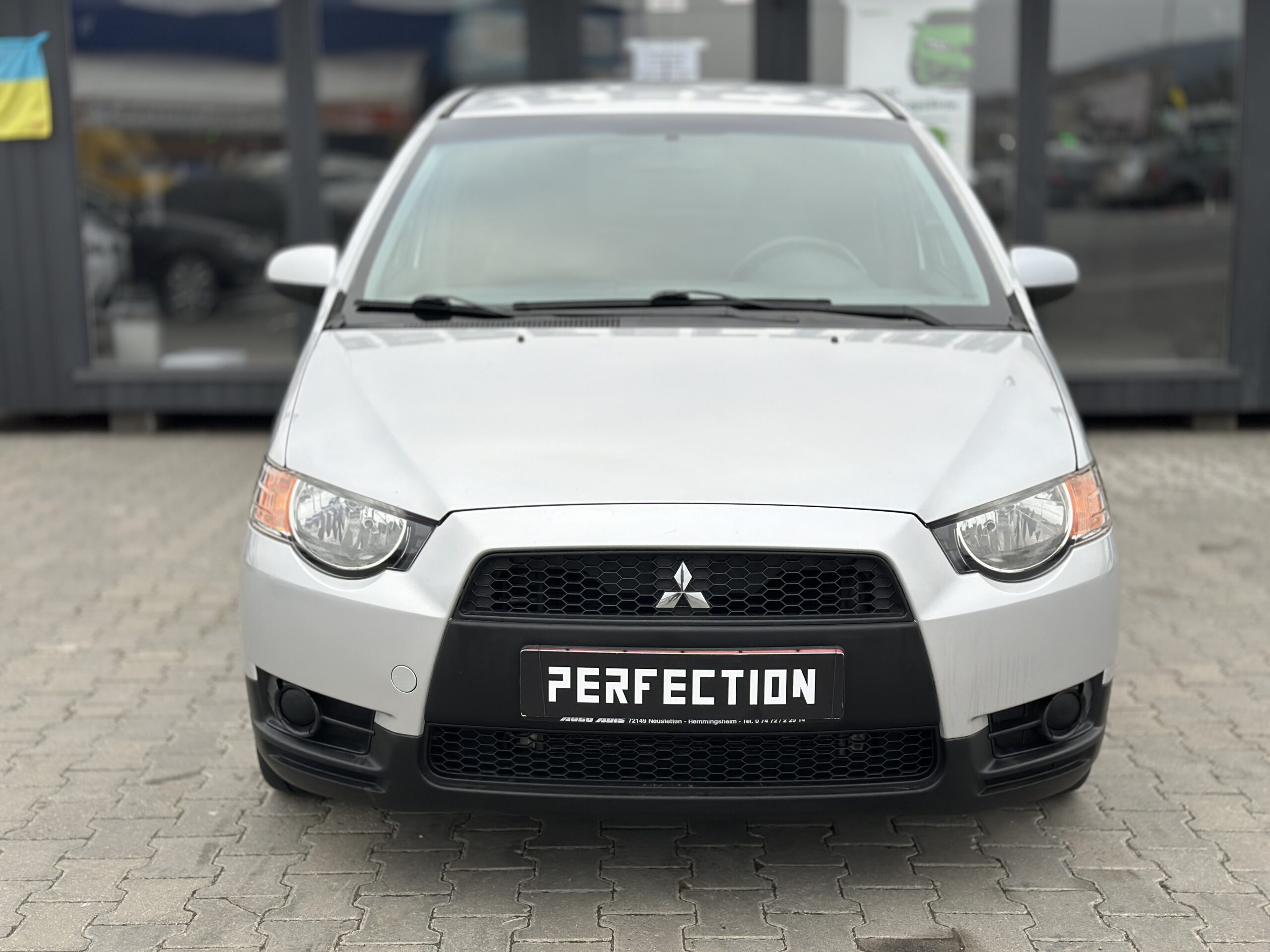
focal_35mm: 48
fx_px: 1761
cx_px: 635
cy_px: 476
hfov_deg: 39.7
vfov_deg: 30.3
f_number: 1.78
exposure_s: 1/532
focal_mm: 6.86
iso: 80
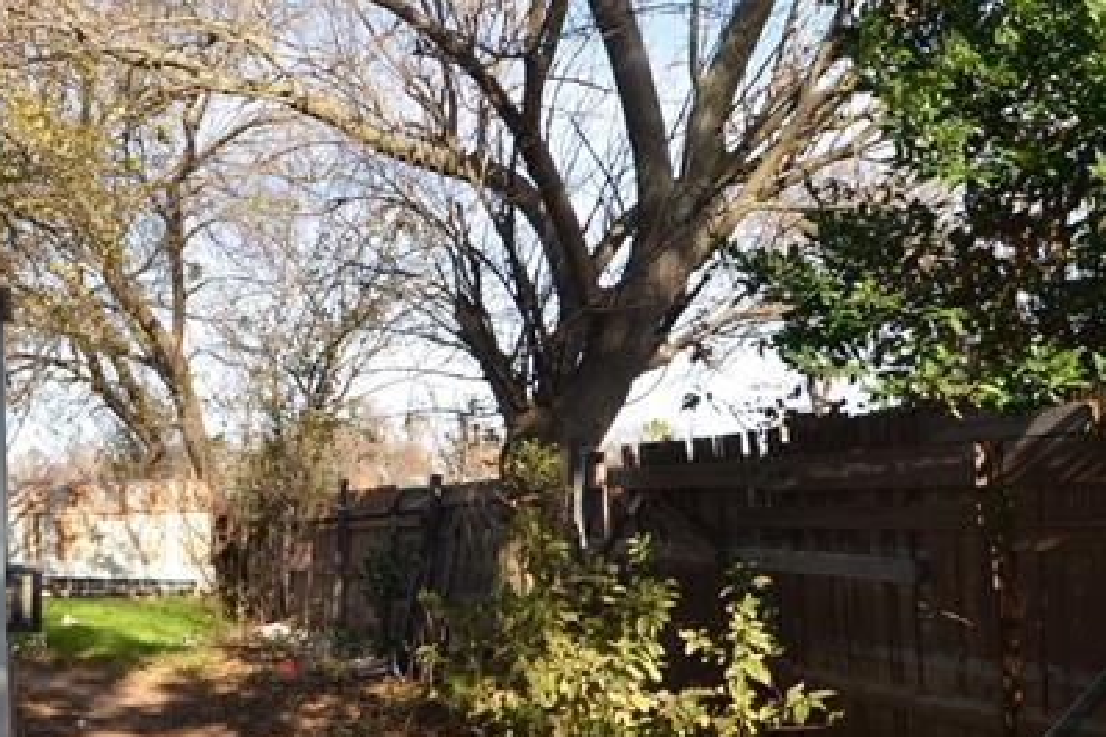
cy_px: 538
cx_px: 94
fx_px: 1299
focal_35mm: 42
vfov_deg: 31.2
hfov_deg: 42.1
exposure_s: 1/125
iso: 100
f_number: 5.6
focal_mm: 11
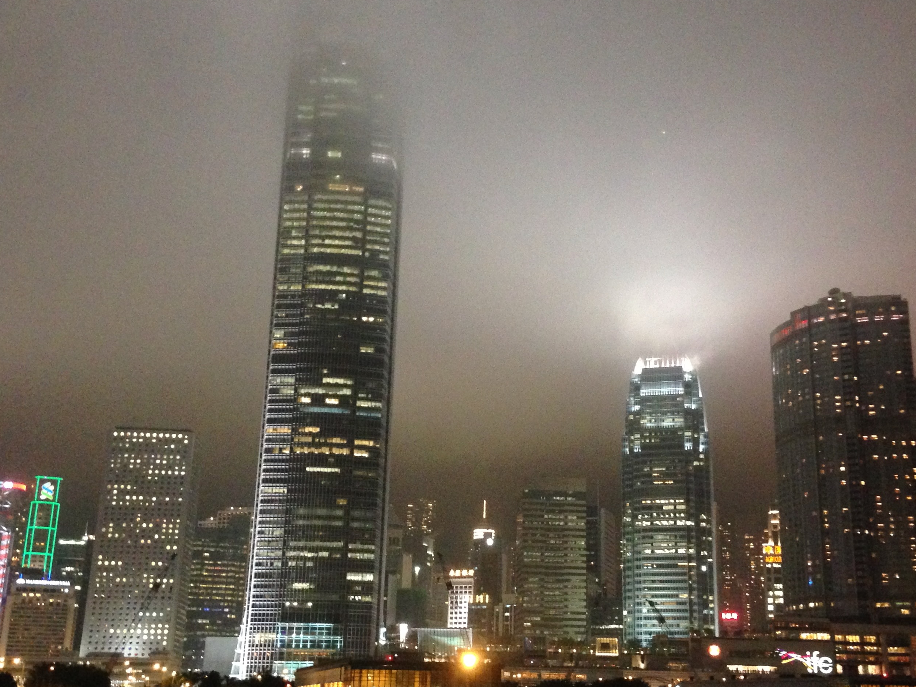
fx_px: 1138
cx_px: 523
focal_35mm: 43
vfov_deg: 33.5
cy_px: 401
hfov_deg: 43.7
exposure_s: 1/15
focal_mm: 4.13
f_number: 2.4
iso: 500
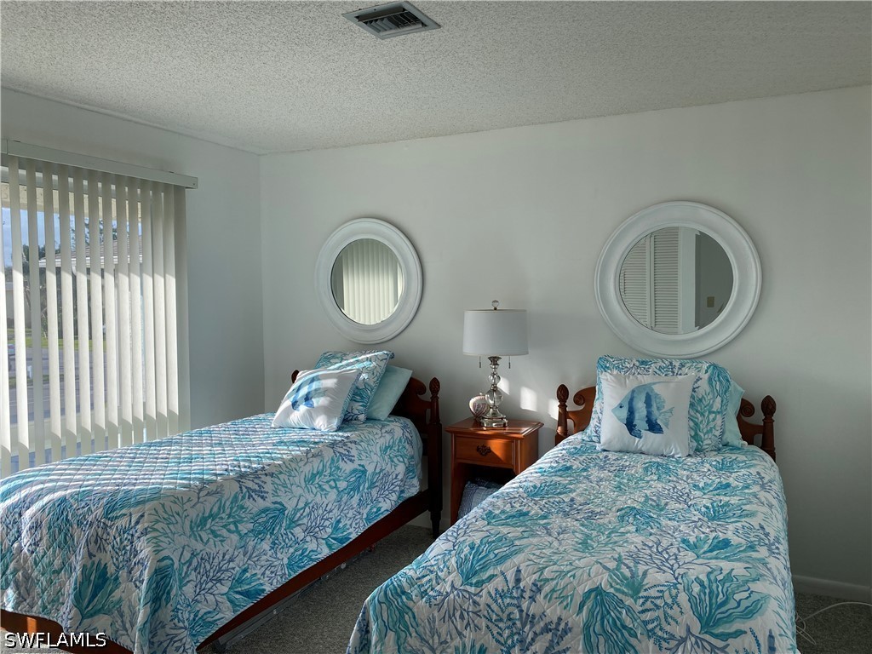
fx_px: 655
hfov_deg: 67.3
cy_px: 327
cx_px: 436
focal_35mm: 26
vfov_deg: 53.1
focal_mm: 4.25
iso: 32
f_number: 1.8
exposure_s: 1/328
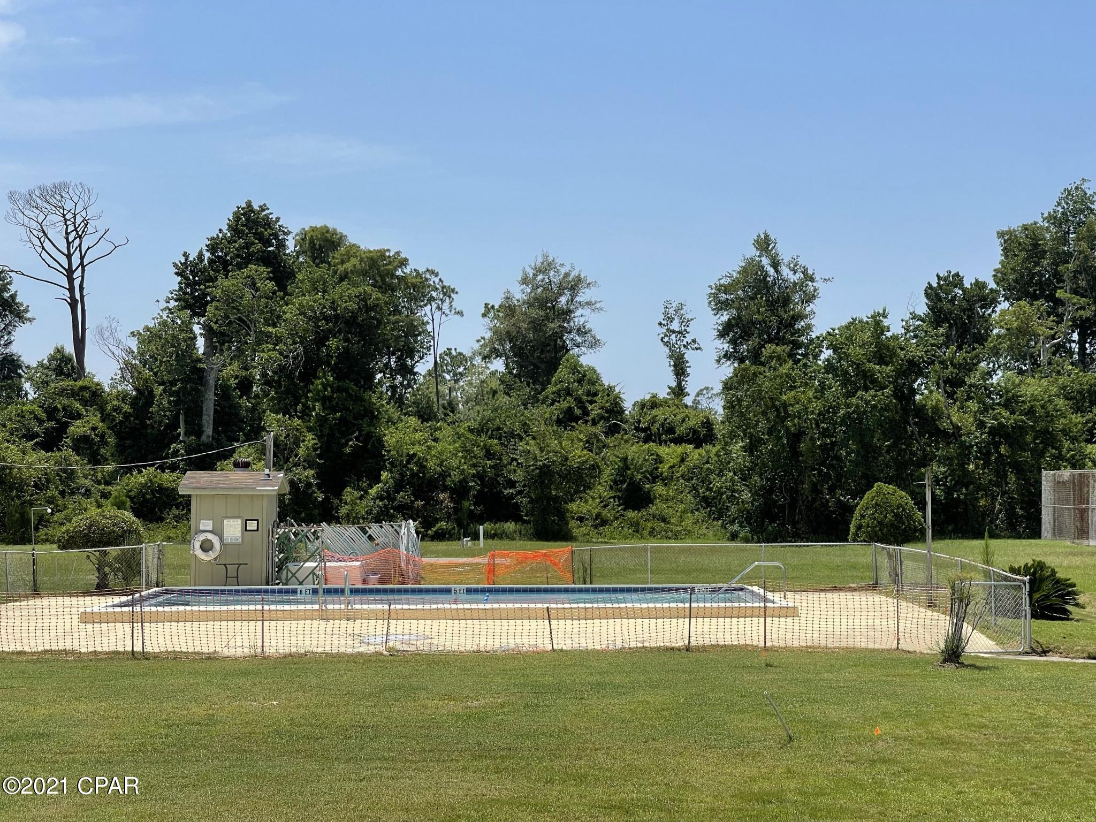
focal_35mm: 64
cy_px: 411
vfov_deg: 22.9
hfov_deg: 30.3
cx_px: 548
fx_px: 2026
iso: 20
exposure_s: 1/1908
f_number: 2.2
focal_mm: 7.5
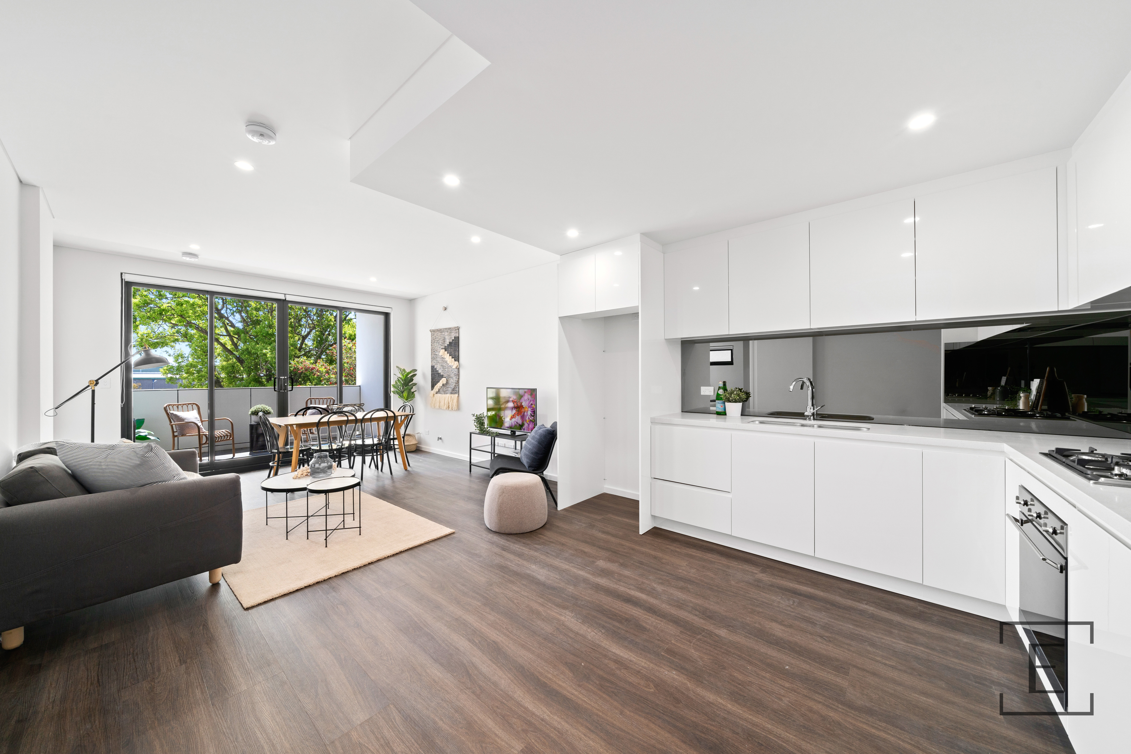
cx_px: 566
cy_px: 377
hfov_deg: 112.6
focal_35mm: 12
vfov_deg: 90.0
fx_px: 377
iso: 400
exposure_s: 1/3
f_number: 9
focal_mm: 12
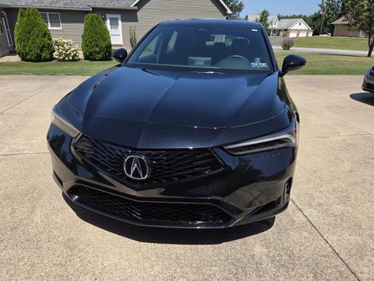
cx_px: 184
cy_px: 142
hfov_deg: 71.6
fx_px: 259
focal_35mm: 24
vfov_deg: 56.8
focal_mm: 5.4
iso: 80
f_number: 1.8
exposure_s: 1/3935
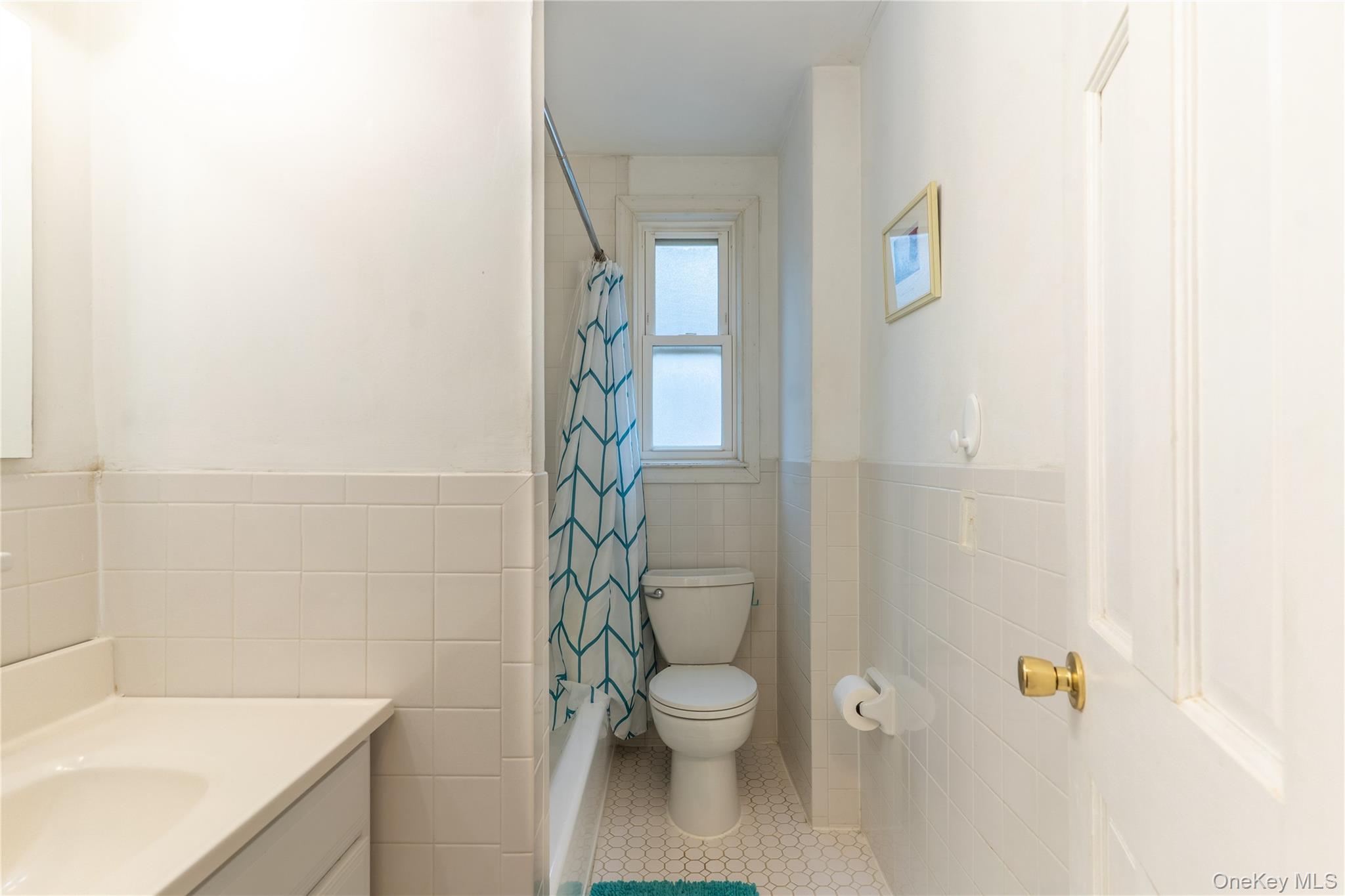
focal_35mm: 17
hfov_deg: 93.3
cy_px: 448
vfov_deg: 70.4
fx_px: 635
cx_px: 672
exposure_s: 1/200
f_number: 6.3
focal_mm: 17
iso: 800
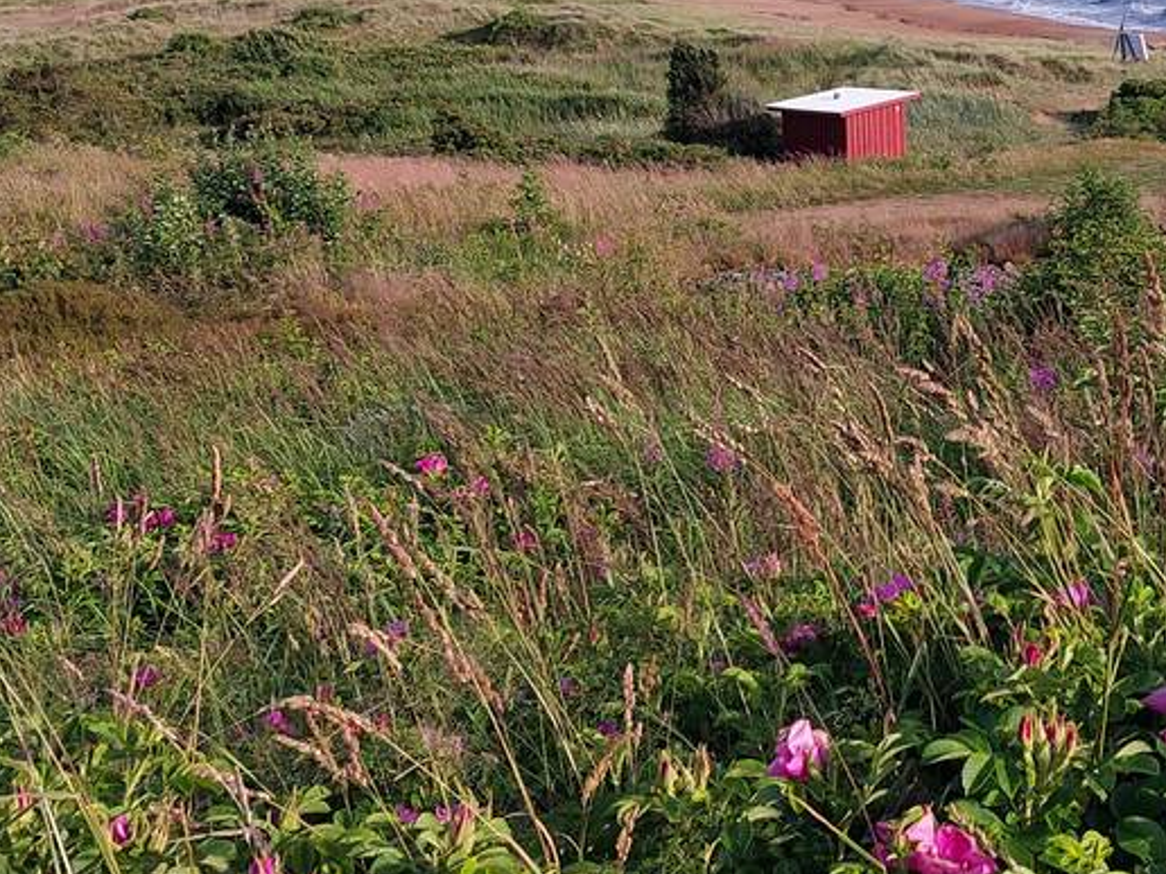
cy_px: 235
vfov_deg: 21.8
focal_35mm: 67
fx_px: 2257
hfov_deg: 28.3
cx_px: 958
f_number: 1.8
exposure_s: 1/716
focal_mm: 5.23
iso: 25
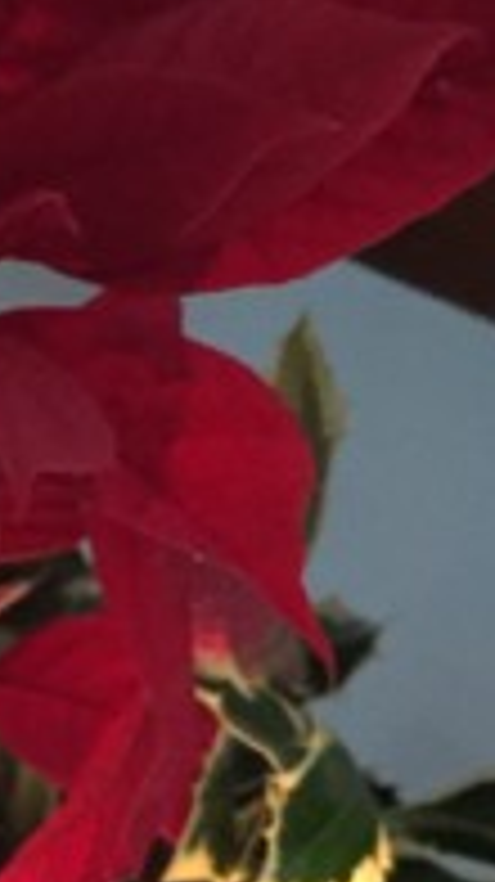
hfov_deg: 9.5
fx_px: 2711
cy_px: 711
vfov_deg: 18.3
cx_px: -585
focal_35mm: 116
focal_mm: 4.15
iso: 1000
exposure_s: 1/17
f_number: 2.2
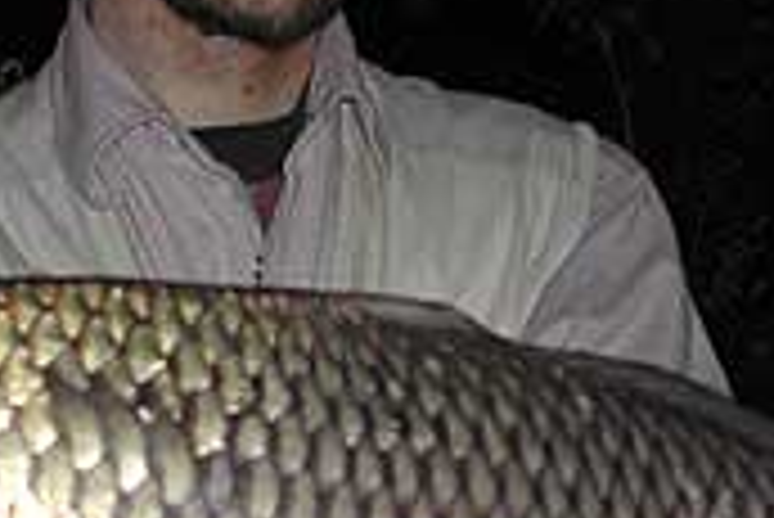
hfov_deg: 17.8
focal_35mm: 115
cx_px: 356
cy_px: 268
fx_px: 2475
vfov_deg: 11.9
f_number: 2.8
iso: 100
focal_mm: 8
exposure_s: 1/60
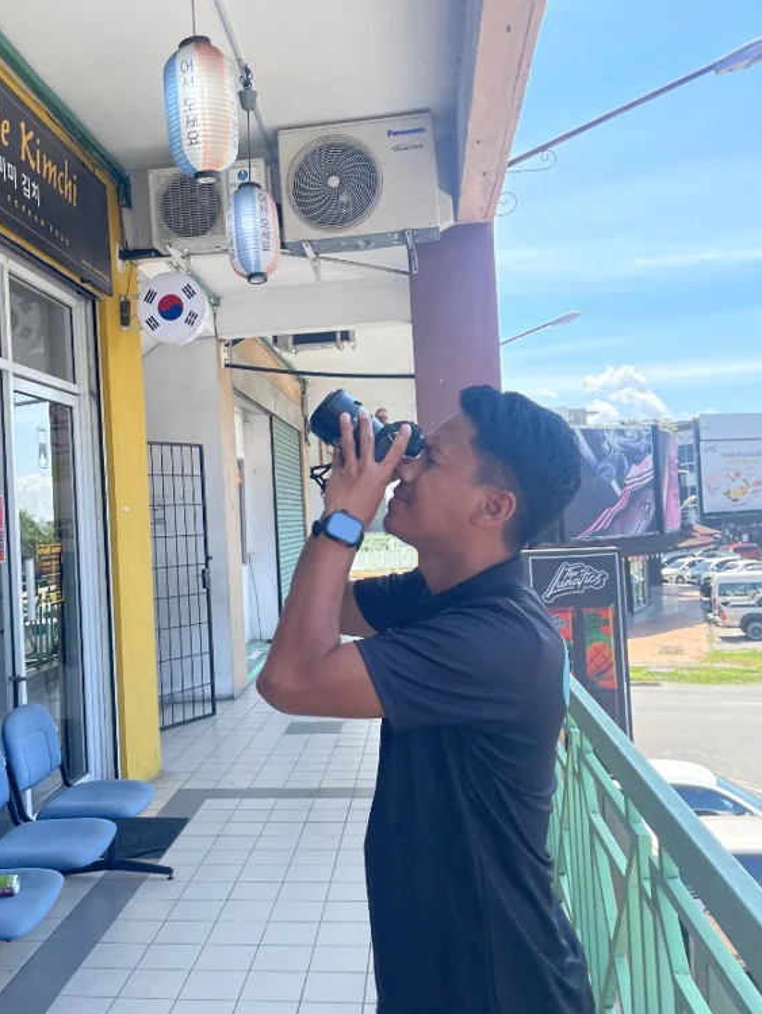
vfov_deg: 56.8
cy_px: 498
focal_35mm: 32
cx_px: 310
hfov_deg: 44.0
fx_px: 938
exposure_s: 1/874
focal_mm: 5.1
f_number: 1.6
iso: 32
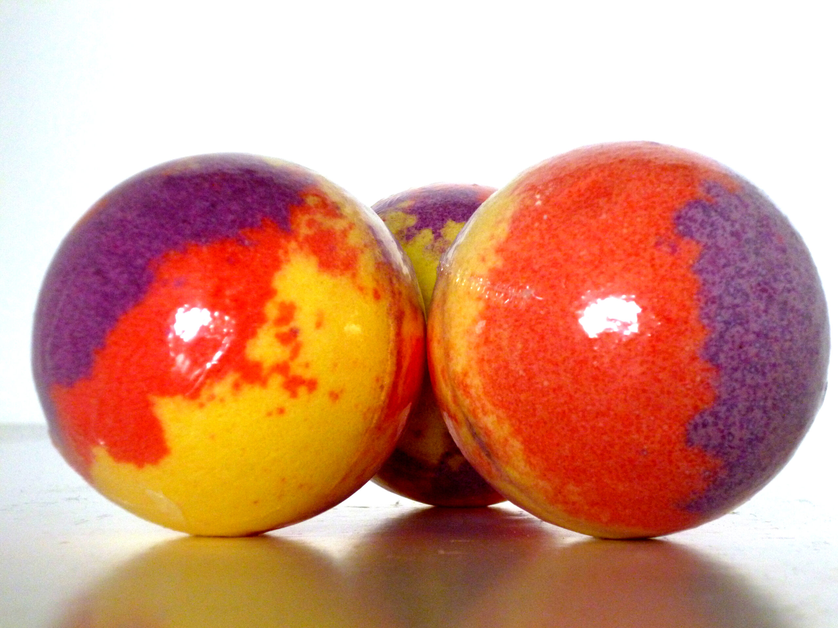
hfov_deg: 25.0
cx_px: 419
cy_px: 314
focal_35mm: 78
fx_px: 1888
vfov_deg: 18.9
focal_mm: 13.9
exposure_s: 1/15
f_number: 5.4
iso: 400
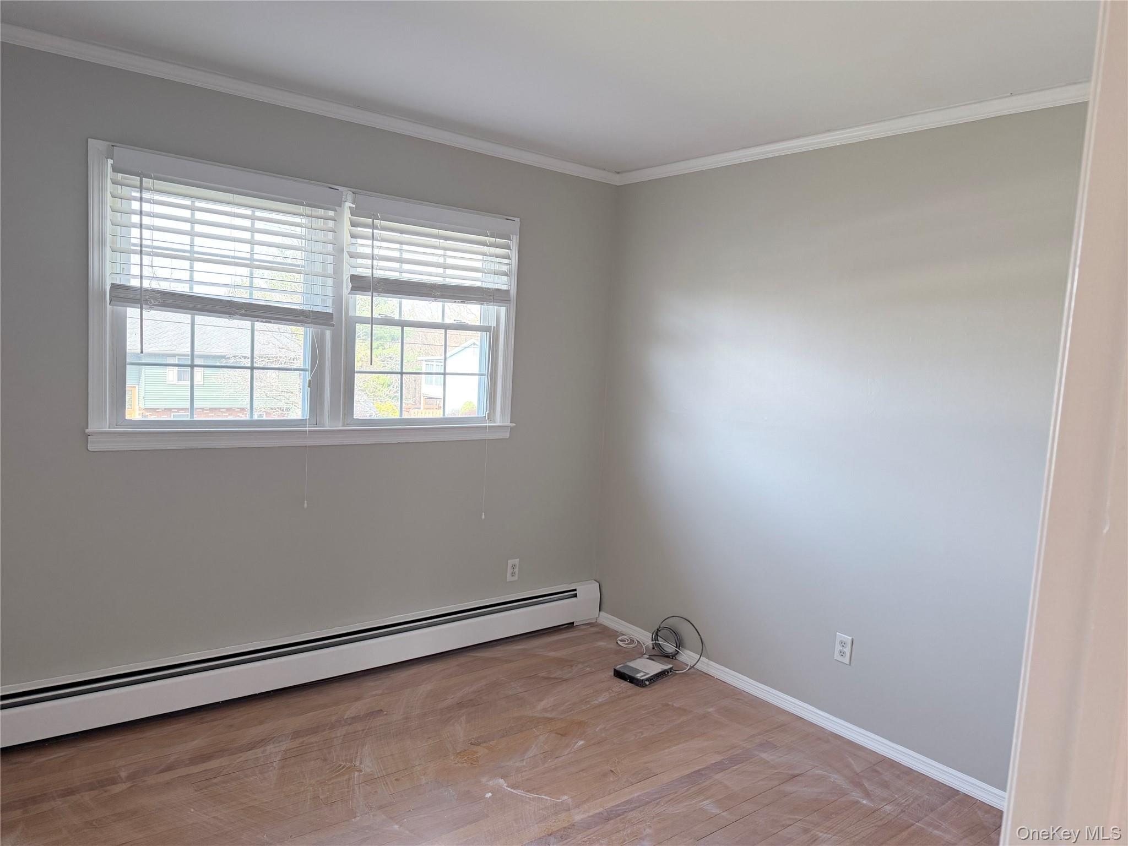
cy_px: 423
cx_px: 564
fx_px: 782
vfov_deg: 56.8
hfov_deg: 71.6
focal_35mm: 24
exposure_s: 1/120
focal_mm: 6.76
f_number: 1.78
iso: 160
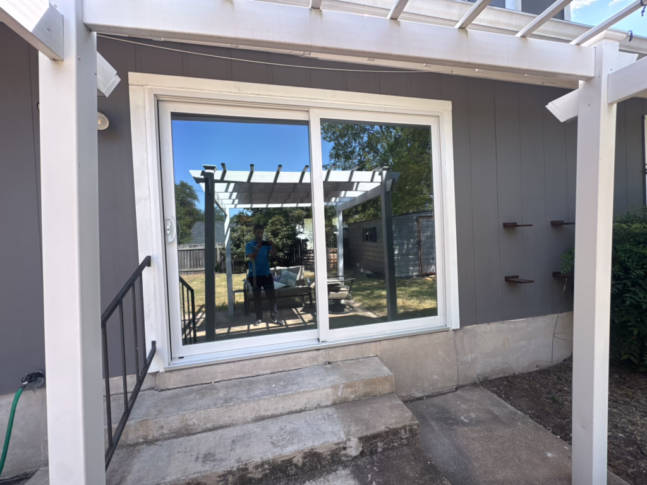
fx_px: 262
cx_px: 324
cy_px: 242
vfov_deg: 85.7
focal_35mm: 14
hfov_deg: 102.1
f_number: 2.2
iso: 40
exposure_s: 1/299
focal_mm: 2.22
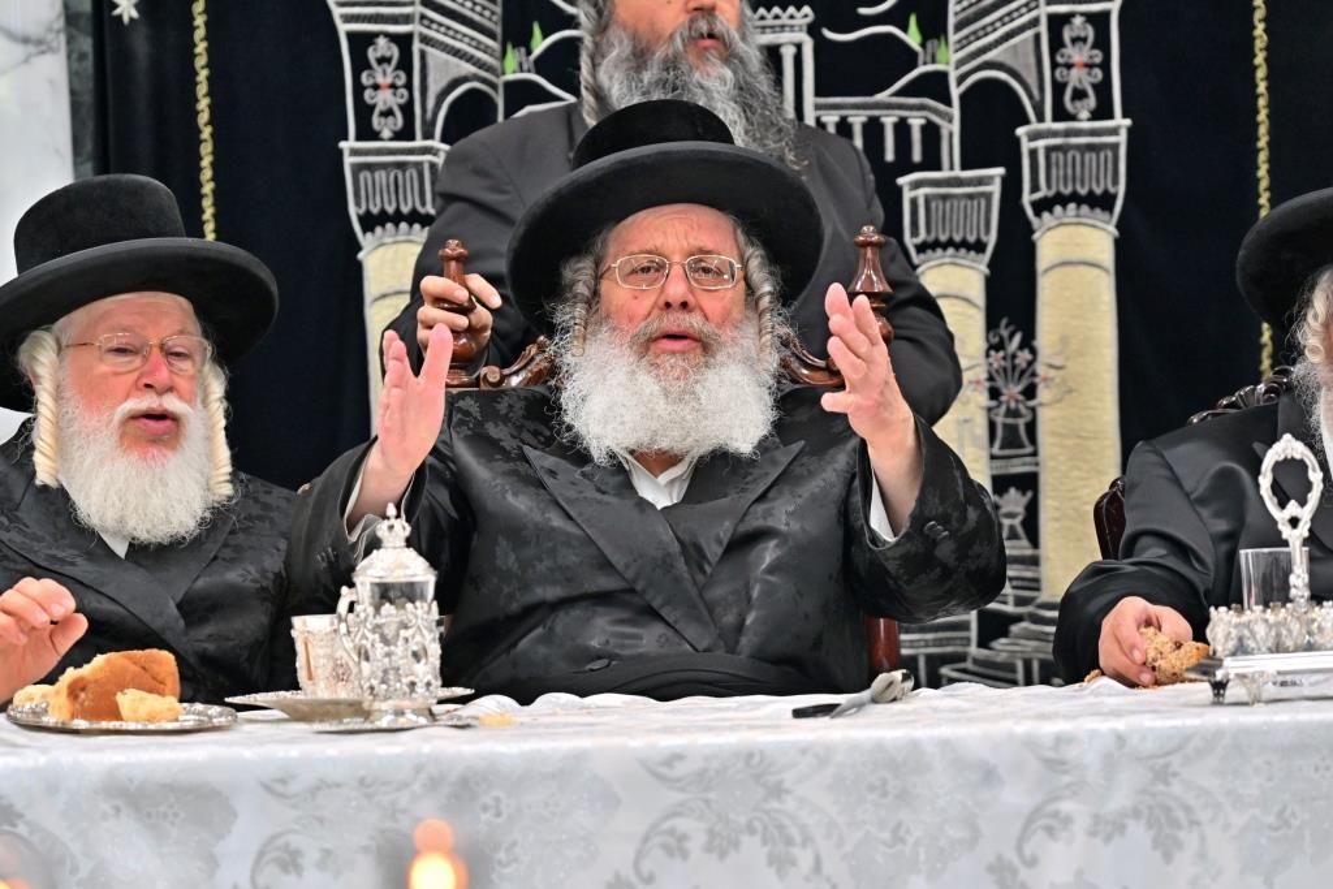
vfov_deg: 7.6
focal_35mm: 180
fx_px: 6665
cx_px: 666
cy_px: 444
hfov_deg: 11.4
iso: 800
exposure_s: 1/250
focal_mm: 120
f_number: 4
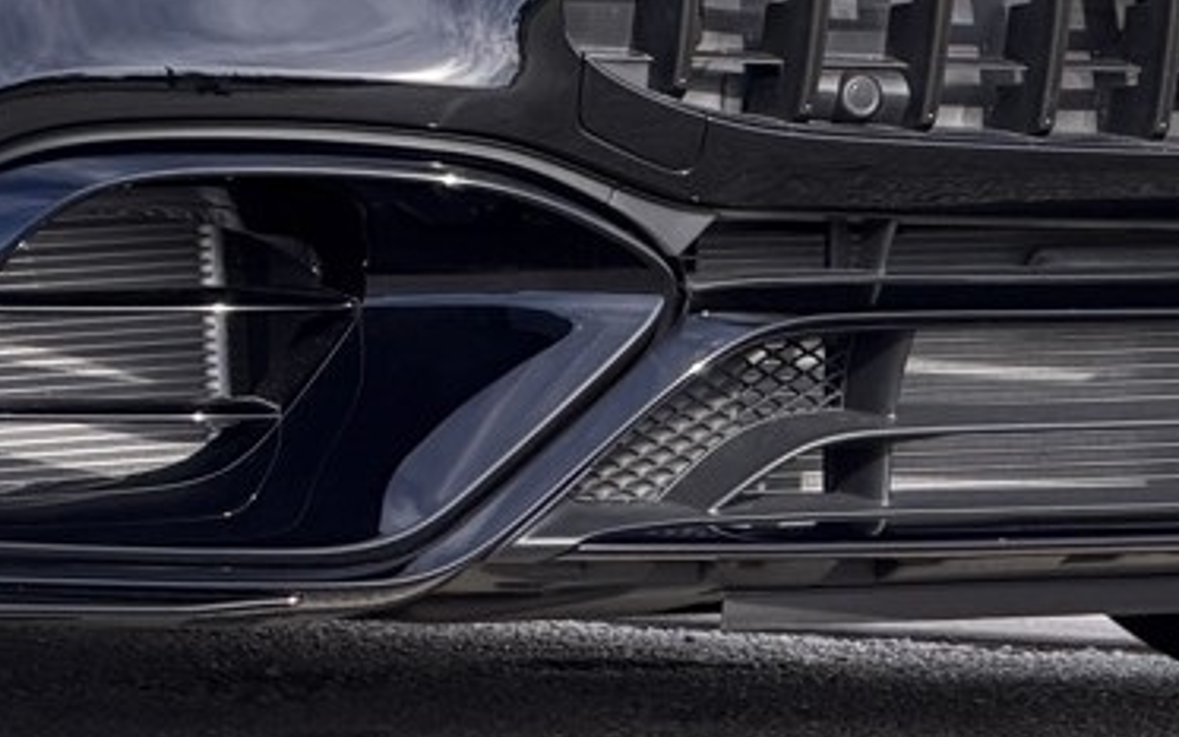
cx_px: -291
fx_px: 14618
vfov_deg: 2.9
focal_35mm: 455
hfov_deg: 4.6
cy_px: -329
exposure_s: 1/475
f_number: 2.8
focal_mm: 16.89
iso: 50
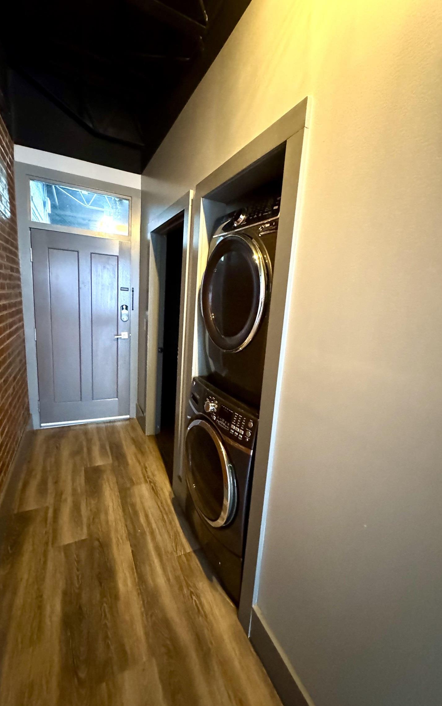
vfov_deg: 101.5
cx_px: 218
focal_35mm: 15
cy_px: 352
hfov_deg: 74.8
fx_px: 289
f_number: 2.2
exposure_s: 1/30
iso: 1600
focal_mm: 2.22
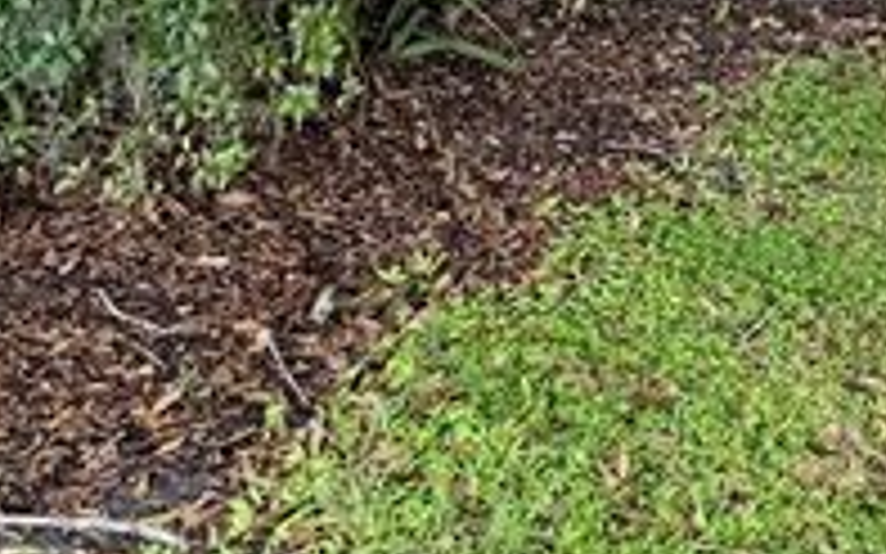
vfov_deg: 11.7
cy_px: -881
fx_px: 2076
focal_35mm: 86
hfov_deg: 23.1
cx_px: 886
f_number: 1.78
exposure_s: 1/355
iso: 80
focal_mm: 6.76
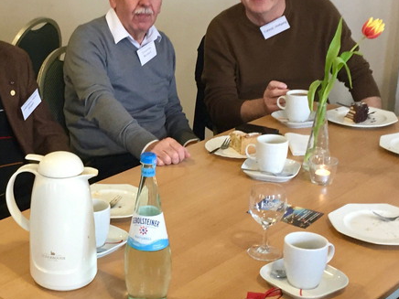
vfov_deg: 21.9
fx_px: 772
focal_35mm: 67
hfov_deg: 28.1
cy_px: 152
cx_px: 59
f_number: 2.2
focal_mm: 4.15
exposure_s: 1/33
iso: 160
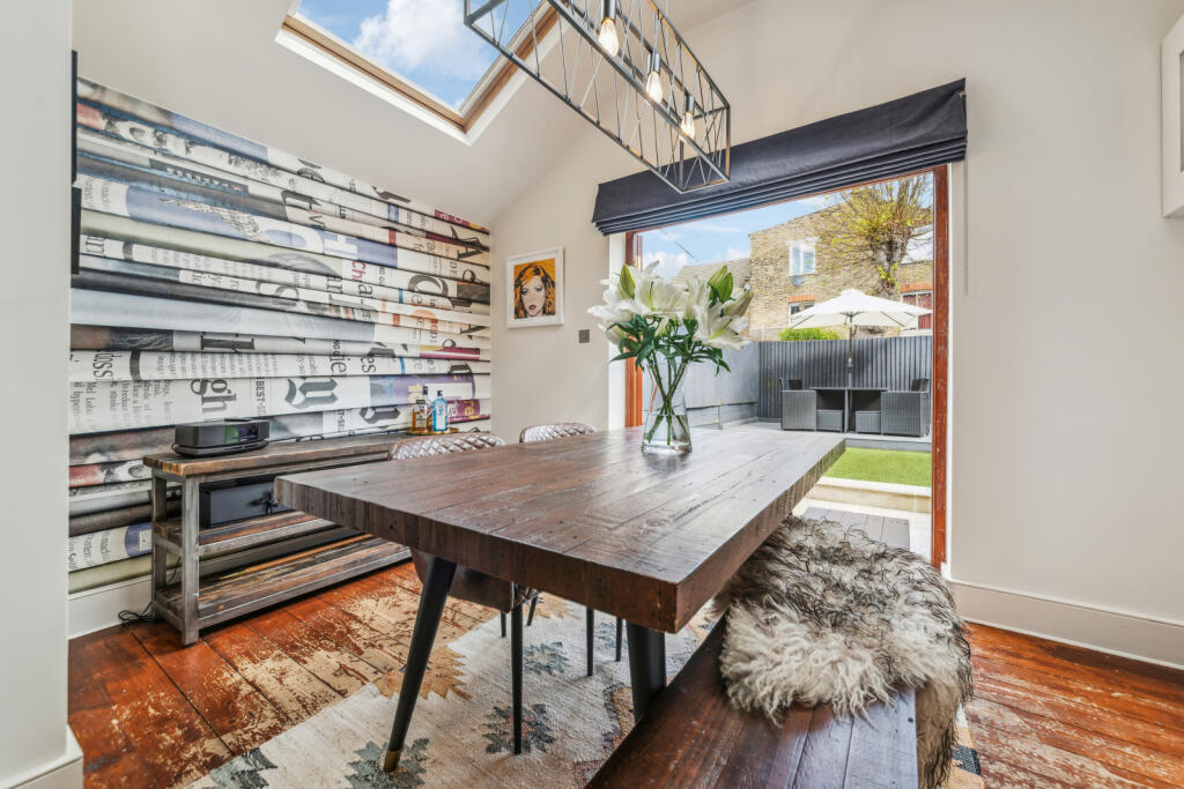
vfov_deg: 81.2
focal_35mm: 14
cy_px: 394
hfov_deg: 104.2
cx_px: 592
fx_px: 460
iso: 320
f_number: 8
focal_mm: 14
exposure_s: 1/25
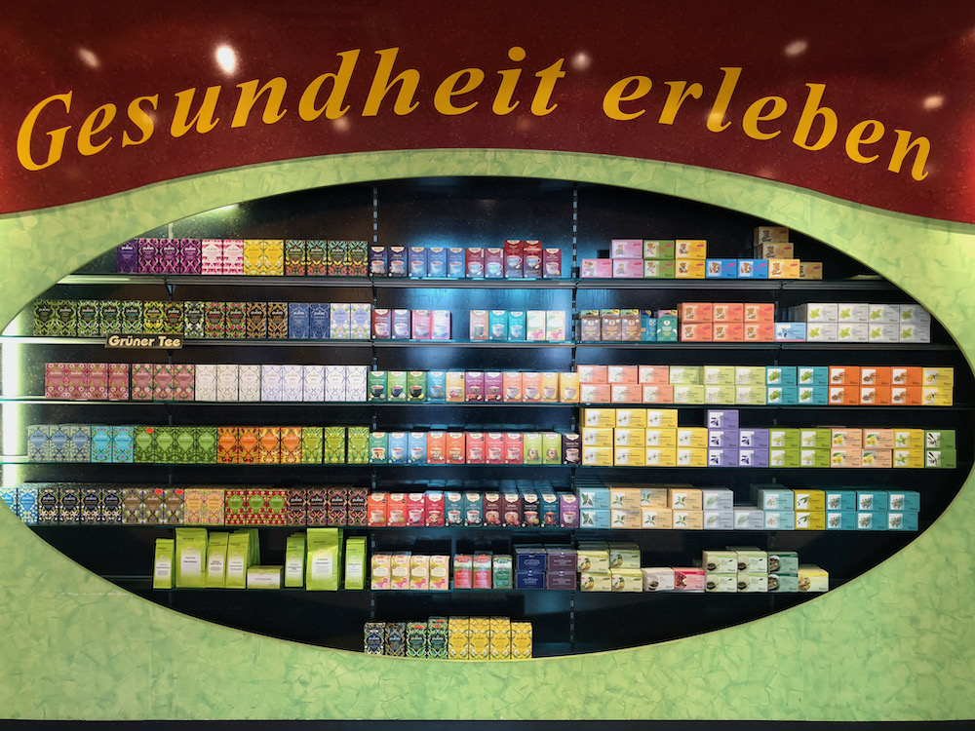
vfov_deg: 49.7
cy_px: 366
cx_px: 488
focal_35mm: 28
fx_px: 789
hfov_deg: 63.4
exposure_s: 1/33
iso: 40
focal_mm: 4
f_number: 1.8
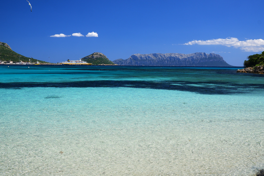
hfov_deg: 46.4
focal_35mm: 42
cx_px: 132
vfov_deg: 31.9
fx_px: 308
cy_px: 88
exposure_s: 1/150
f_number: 10
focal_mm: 28.8
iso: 200
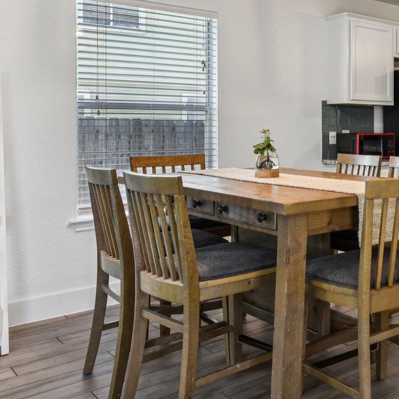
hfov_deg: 33.1
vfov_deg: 39.5
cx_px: 473
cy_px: 126
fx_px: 548
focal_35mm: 42
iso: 400
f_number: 8
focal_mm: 15
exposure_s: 1/20
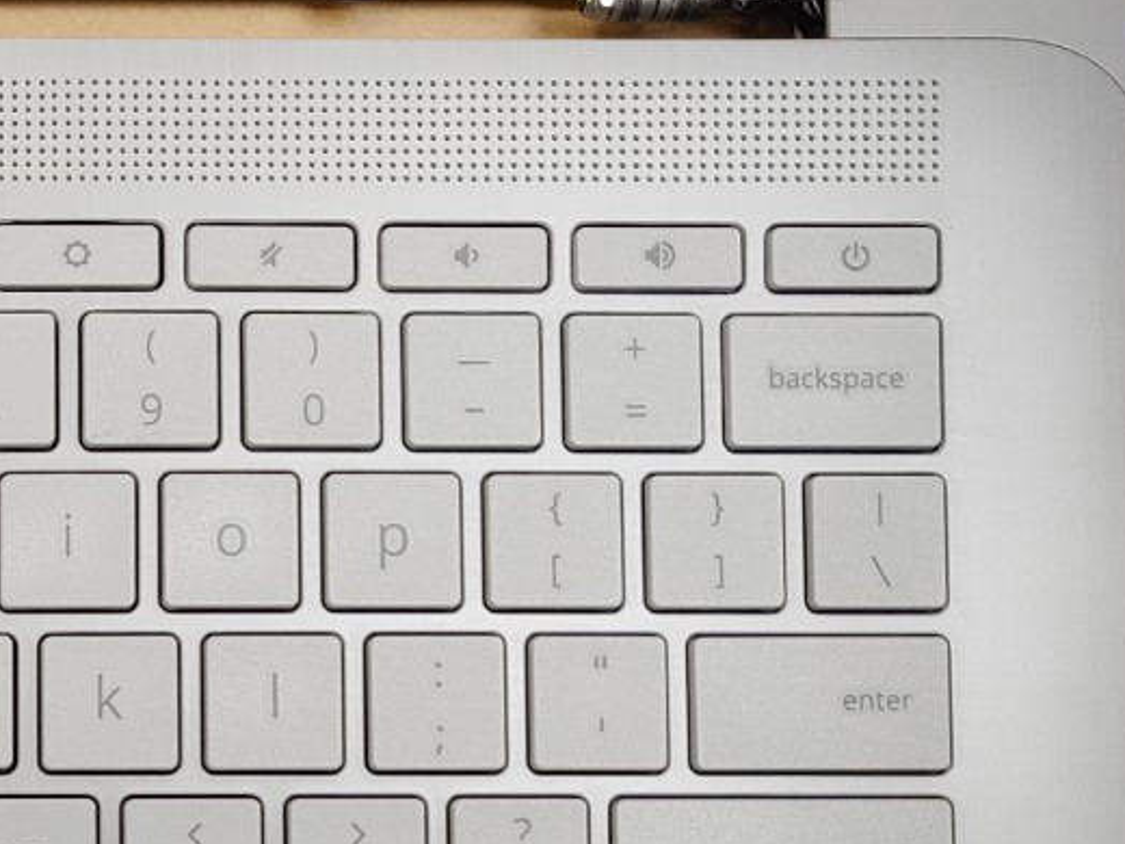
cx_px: -227
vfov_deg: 19.8
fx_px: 2340
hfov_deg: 24.5
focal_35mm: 72
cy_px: 844
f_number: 1.8
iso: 50
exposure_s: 1/120
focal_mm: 4.36
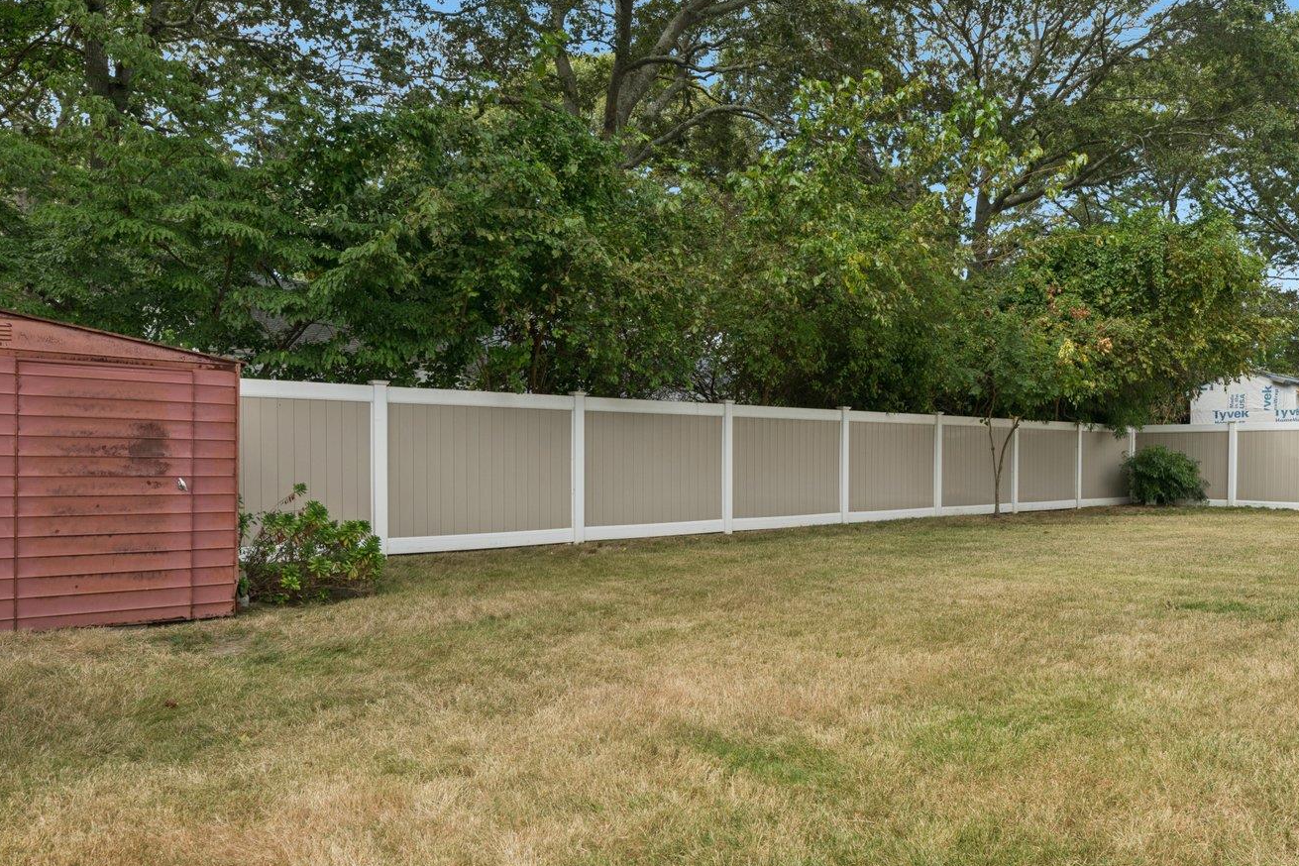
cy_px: 467
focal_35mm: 25
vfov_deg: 51.2
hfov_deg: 70.4
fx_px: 902
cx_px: 806
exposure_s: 1/125
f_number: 9
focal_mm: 16
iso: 125
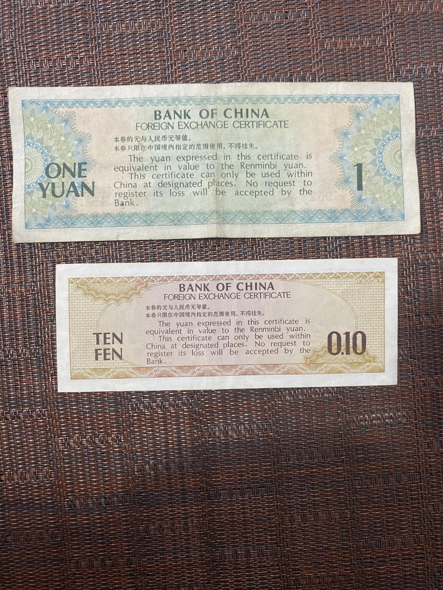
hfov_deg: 53.1
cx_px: 222
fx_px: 444
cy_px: 295
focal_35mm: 26
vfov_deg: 67.3
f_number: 1.8
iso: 160
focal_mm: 4.25
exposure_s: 1/50
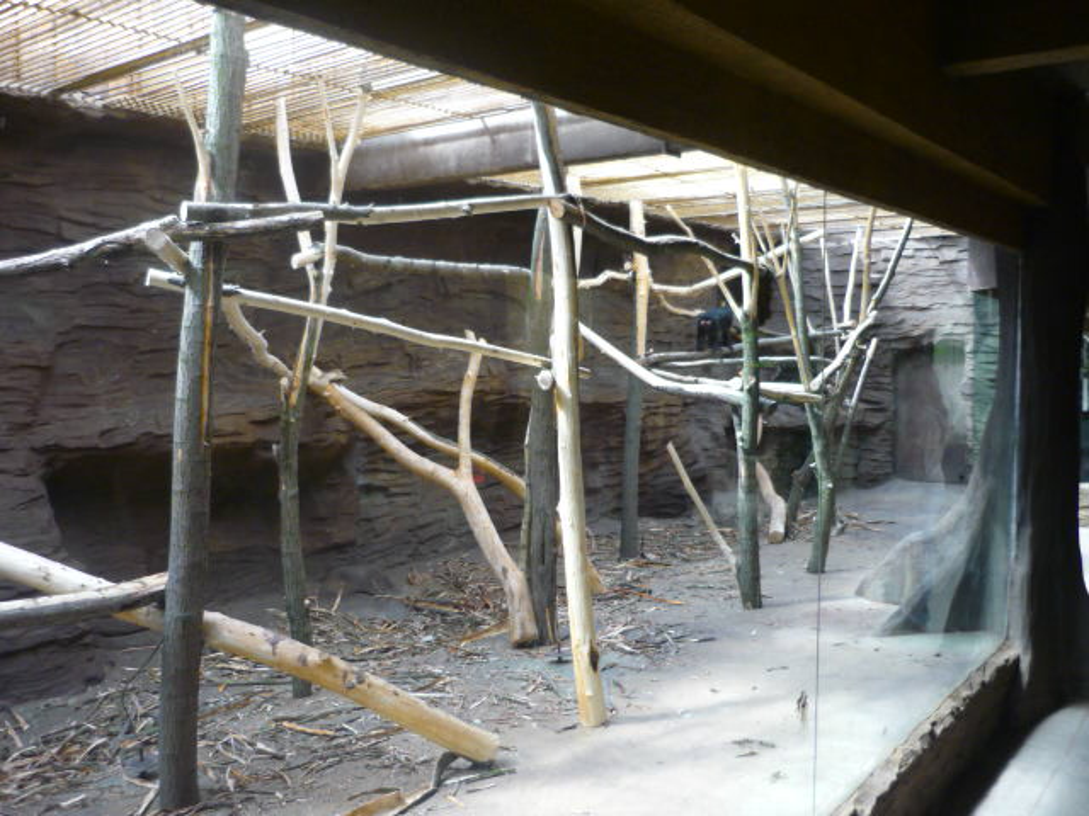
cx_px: 544
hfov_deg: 55.4
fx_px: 1038
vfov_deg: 42.9
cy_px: 408
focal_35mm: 33
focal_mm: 5.5
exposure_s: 1/60
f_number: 2.8
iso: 200
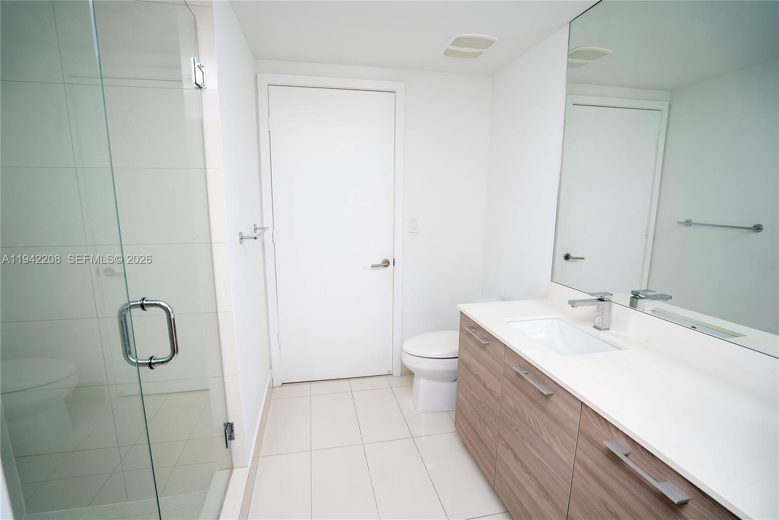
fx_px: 346
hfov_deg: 96.7
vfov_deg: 73.8
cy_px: 260
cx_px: 390
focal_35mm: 16
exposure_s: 1/250
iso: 50
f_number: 4
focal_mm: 16
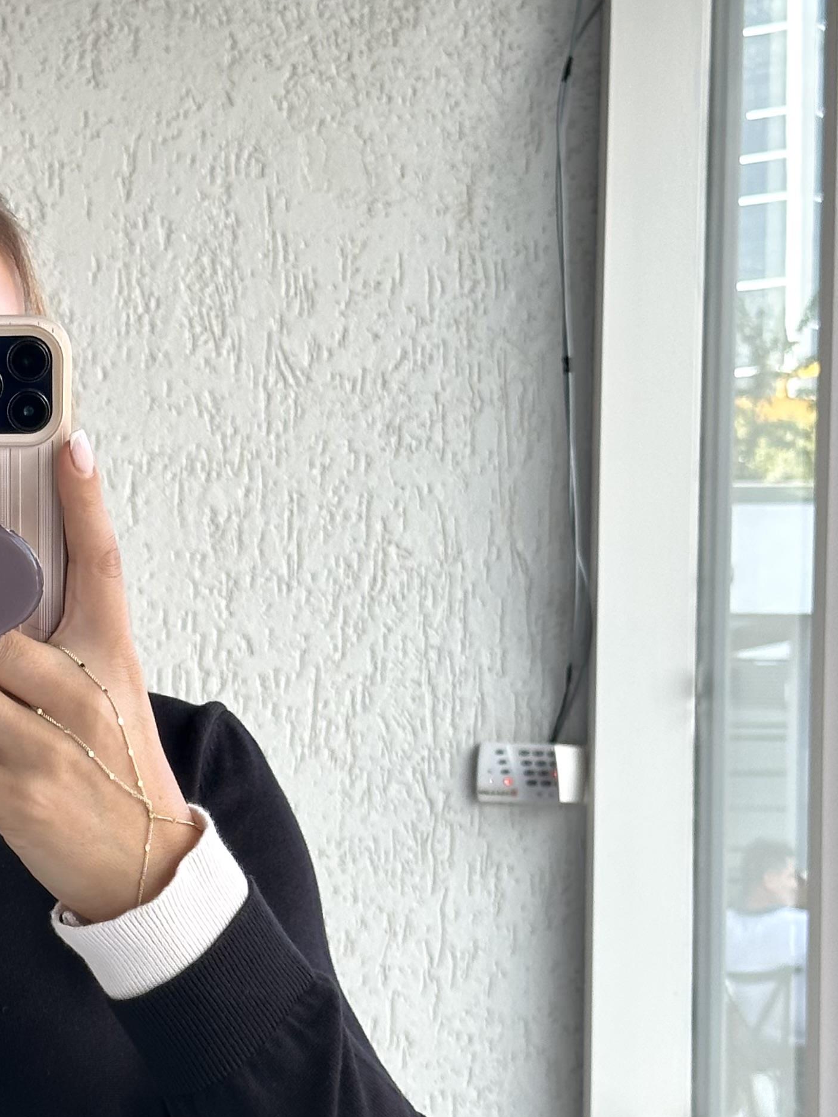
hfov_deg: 14.2
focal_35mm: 103
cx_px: 86
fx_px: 3325
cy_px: 849
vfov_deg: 18.9
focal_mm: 6.86
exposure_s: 1/186
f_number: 1.78
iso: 50
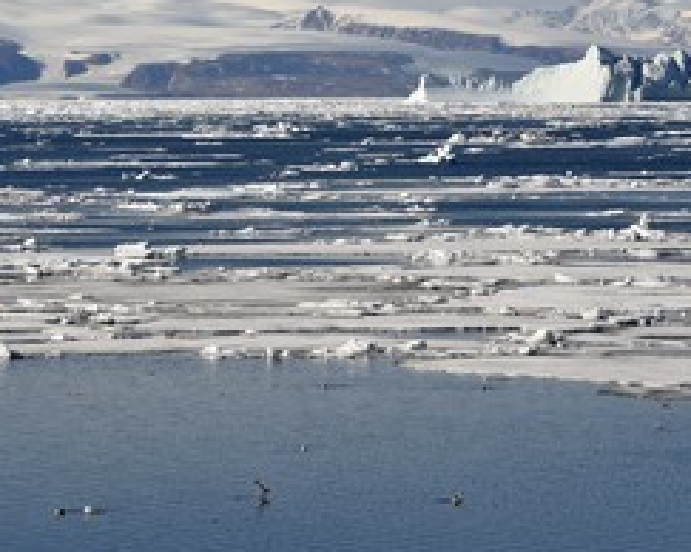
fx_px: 5803
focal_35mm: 284
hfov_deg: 6.8
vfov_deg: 5.4
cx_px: 341
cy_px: 179
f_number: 14
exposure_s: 1/400
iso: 200
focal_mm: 175
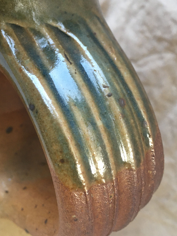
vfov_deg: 46.6
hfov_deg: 35.9
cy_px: 98
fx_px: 273
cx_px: 76
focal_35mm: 40
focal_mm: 4.15
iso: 160
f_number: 2.2
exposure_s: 1/33
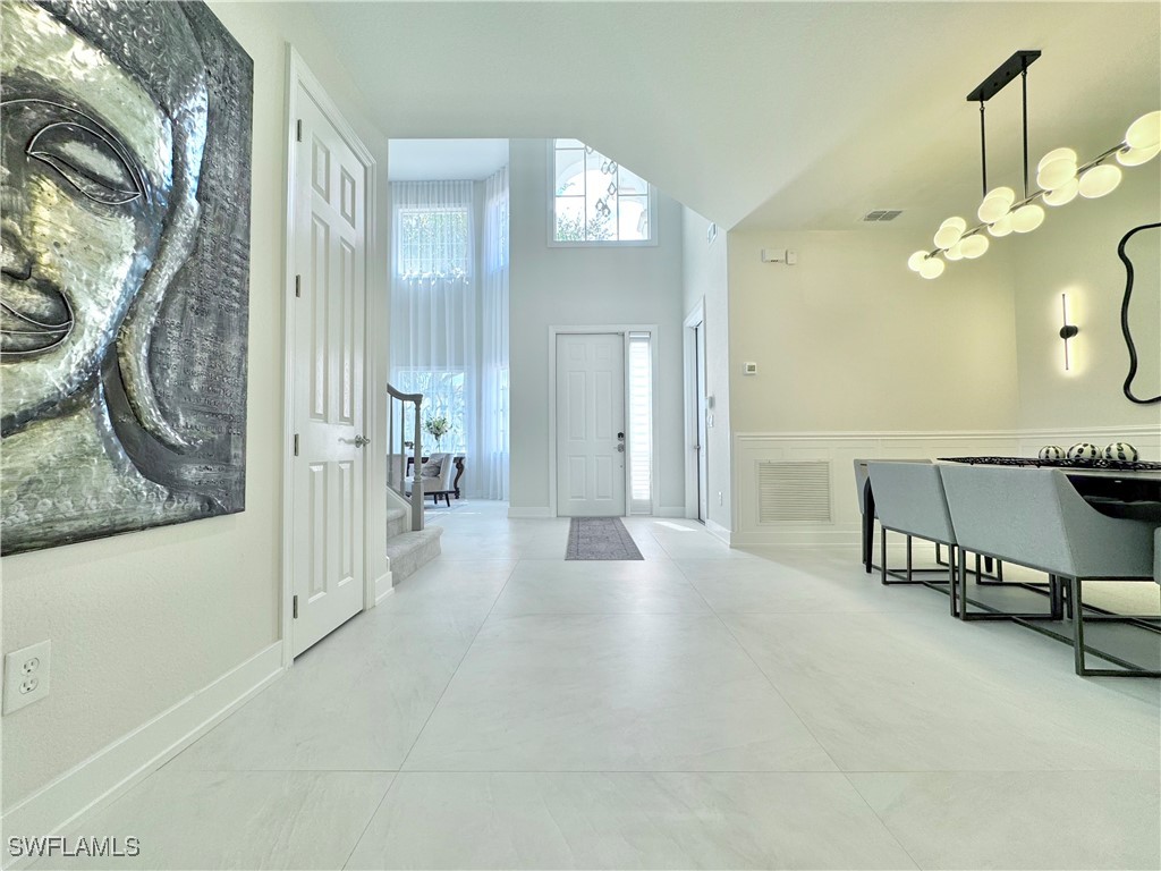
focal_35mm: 14
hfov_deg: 102.1
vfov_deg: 85.7
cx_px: 580
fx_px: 470
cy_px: 436
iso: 64
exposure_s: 1/120
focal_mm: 2.22
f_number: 2.2
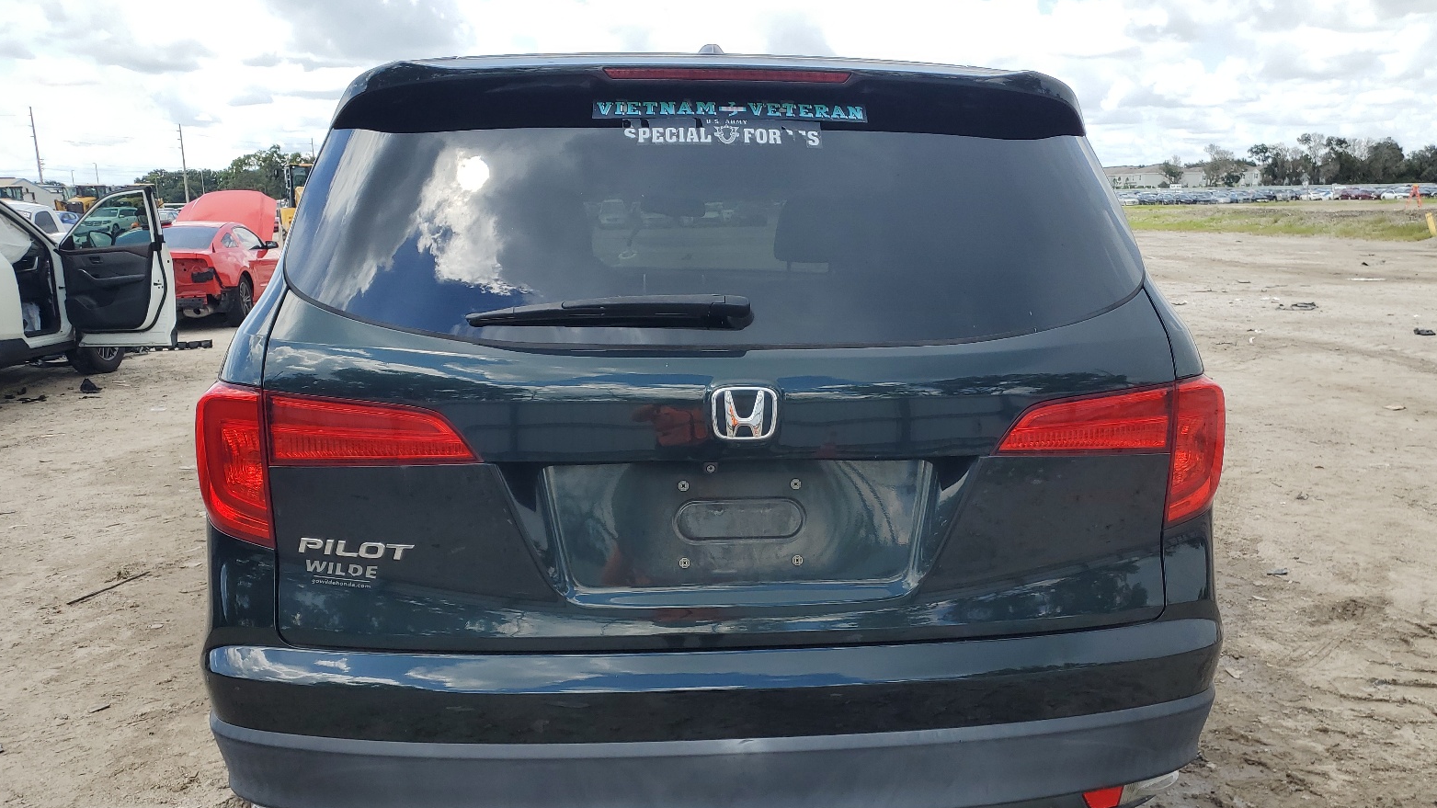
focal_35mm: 29
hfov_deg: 66.1
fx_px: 1105
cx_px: 723
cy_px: 471
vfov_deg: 40.1
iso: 50
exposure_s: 1/1250
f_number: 1.5
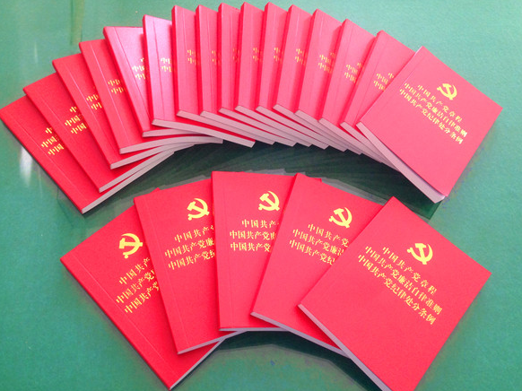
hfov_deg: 54.0
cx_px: 261
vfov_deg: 41.8
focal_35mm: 34
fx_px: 512
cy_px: 200
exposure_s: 1/20
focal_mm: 4.12
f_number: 2.4
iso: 80
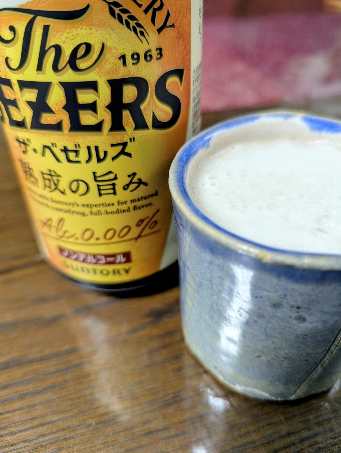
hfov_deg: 56.9
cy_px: 226
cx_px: 170
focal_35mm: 24
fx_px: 314
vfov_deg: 71.5
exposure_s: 1/57.1
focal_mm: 6.81
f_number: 1.85
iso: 214
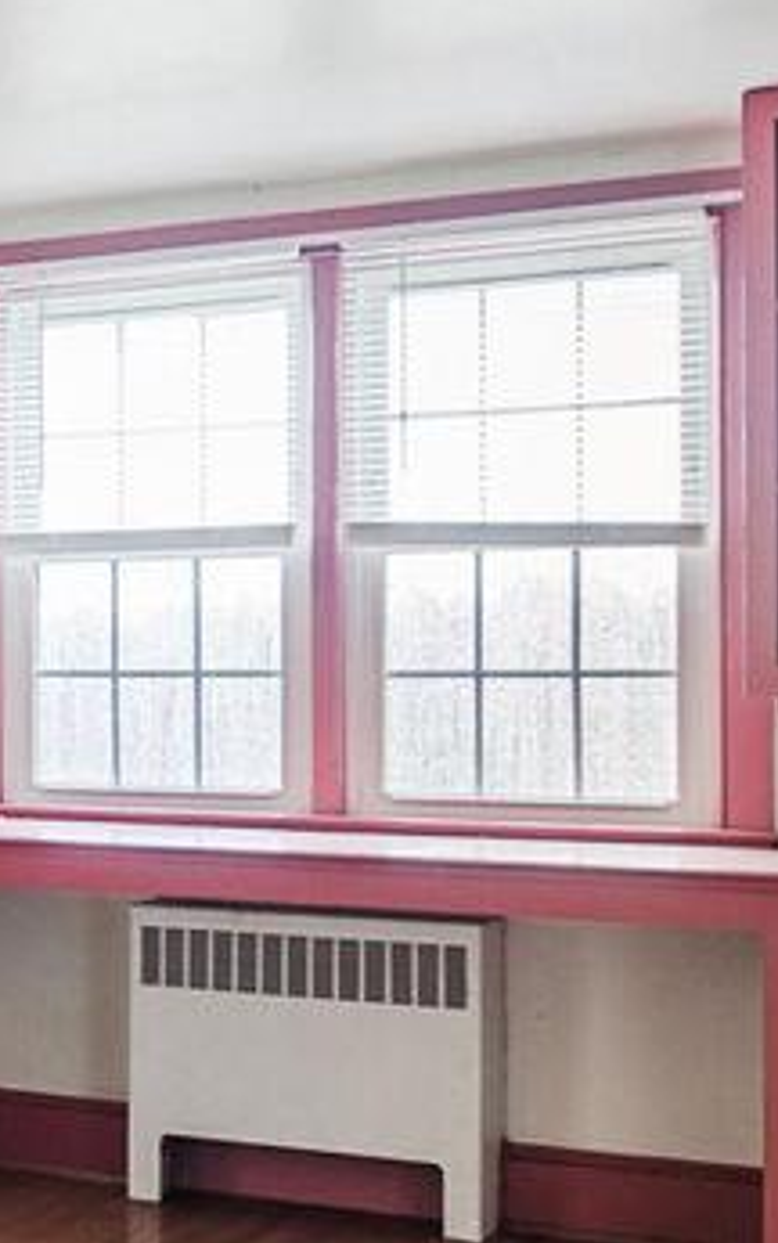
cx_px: -414
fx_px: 2304
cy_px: 839
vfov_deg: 29.9
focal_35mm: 68
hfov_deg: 17.2
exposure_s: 1
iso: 200
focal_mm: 16
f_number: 5.6
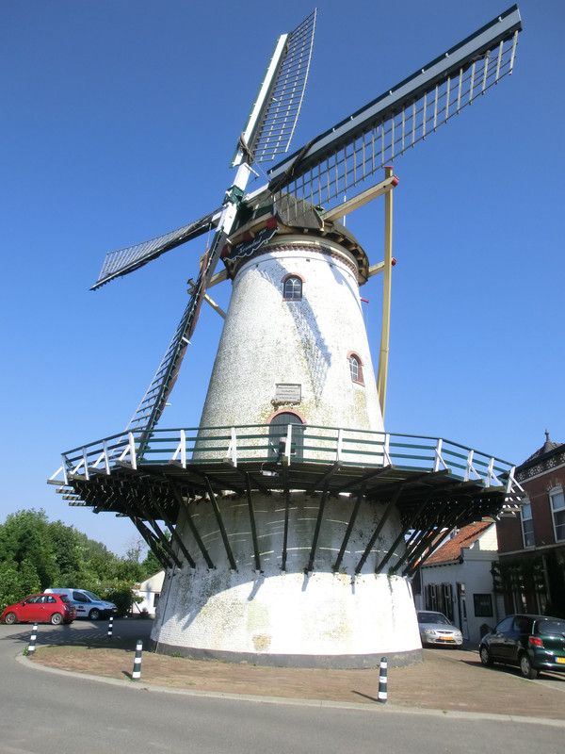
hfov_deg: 56.8
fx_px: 522
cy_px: 377
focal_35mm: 24
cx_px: 282
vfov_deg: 71.6
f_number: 3
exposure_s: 1/1000
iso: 80
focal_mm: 4.24
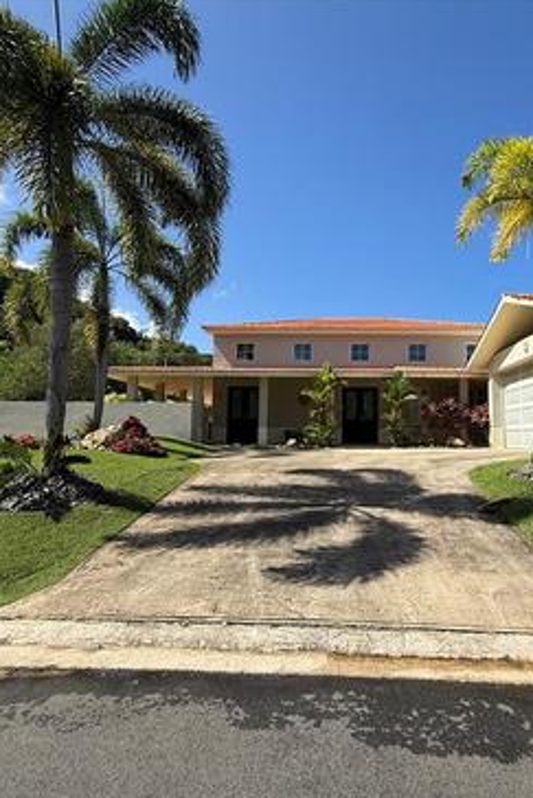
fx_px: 444
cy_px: 407
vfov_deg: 83.9
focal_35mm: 20
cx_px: 336
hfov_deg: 61.1
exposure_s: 1/1901
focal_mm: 2.22
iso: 50
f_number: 2.2
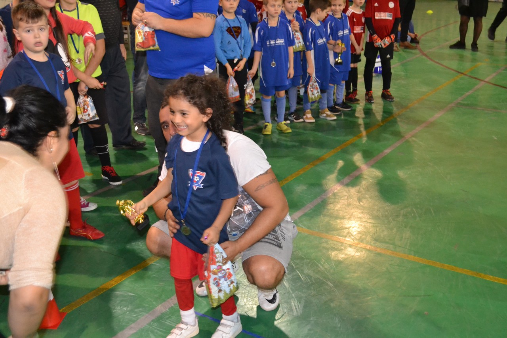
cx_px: 254
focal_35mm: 44
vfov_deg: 30.8
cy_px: 169
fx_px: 613
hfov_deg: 45.0
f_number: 4.5
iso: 2800
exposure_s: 1/60
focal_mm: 29
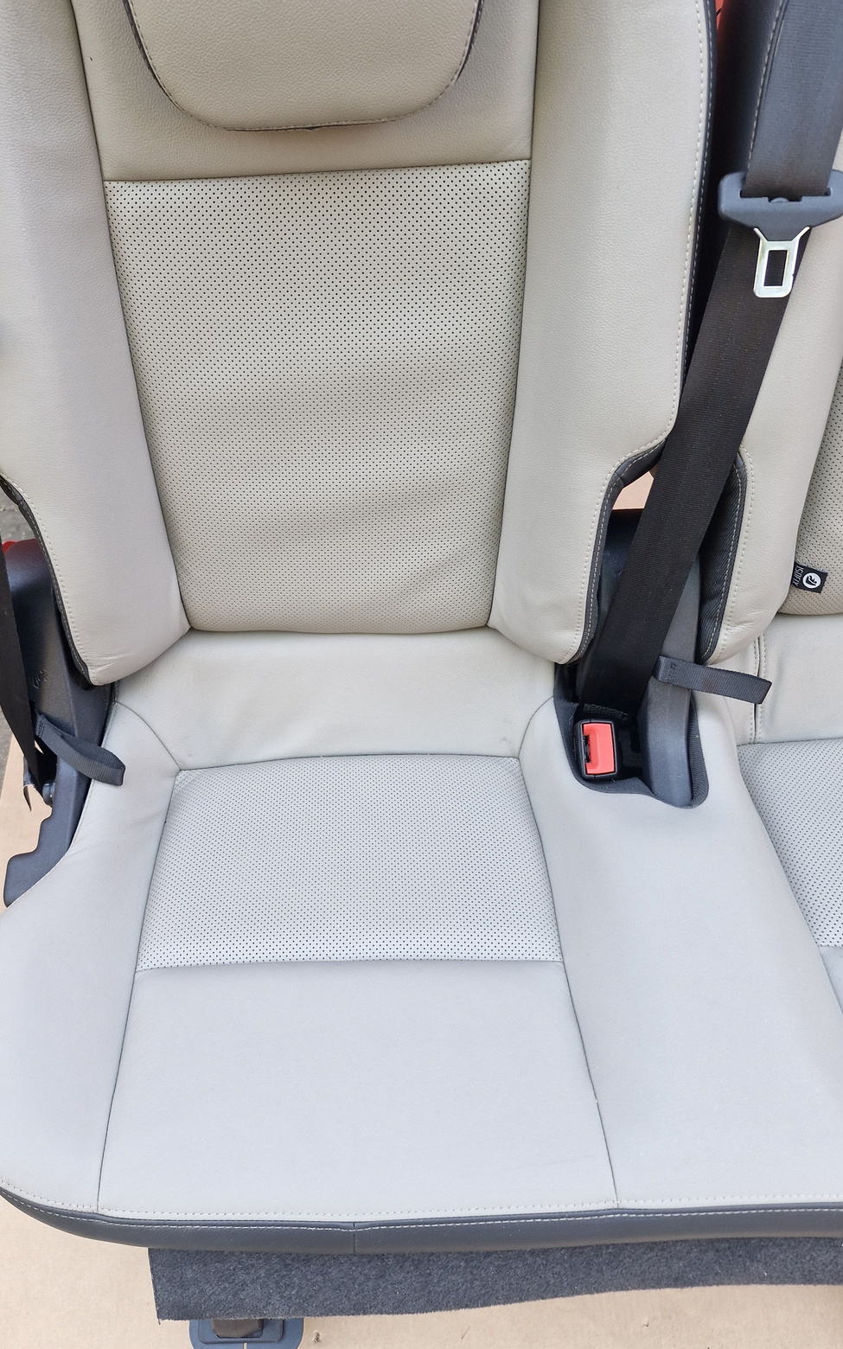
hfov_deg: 48.9
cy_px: 679
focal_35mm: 25
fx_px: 919
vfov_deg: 72.5
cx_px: 325
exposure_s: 1/262
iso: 50
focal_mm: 5.54
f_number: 1.8
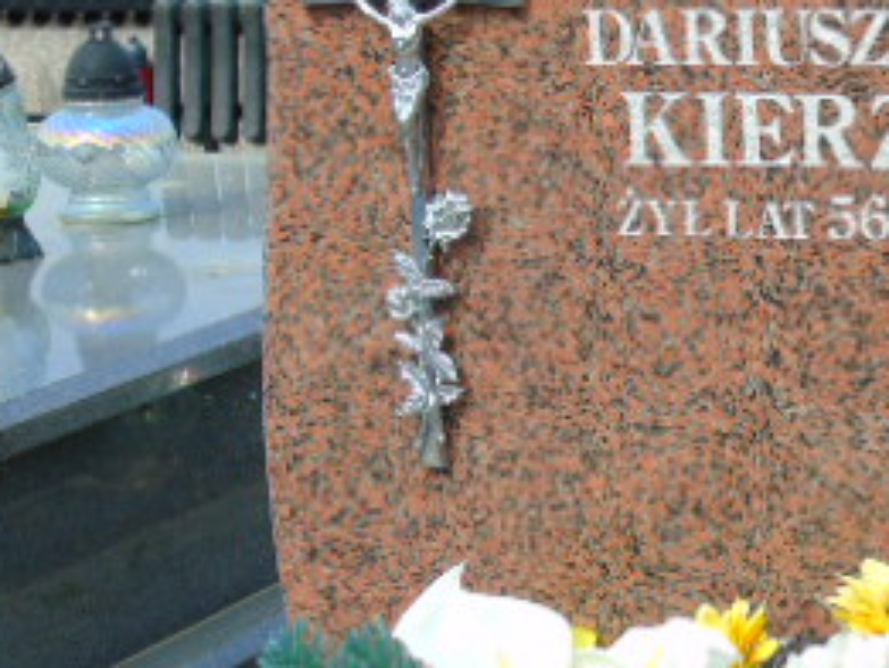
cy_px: 423
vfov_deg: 9.8
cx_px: 773
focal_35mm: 152
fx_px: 3905
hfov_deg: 12.9
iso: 80
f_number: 4.5
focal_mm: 11
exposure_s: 1/250
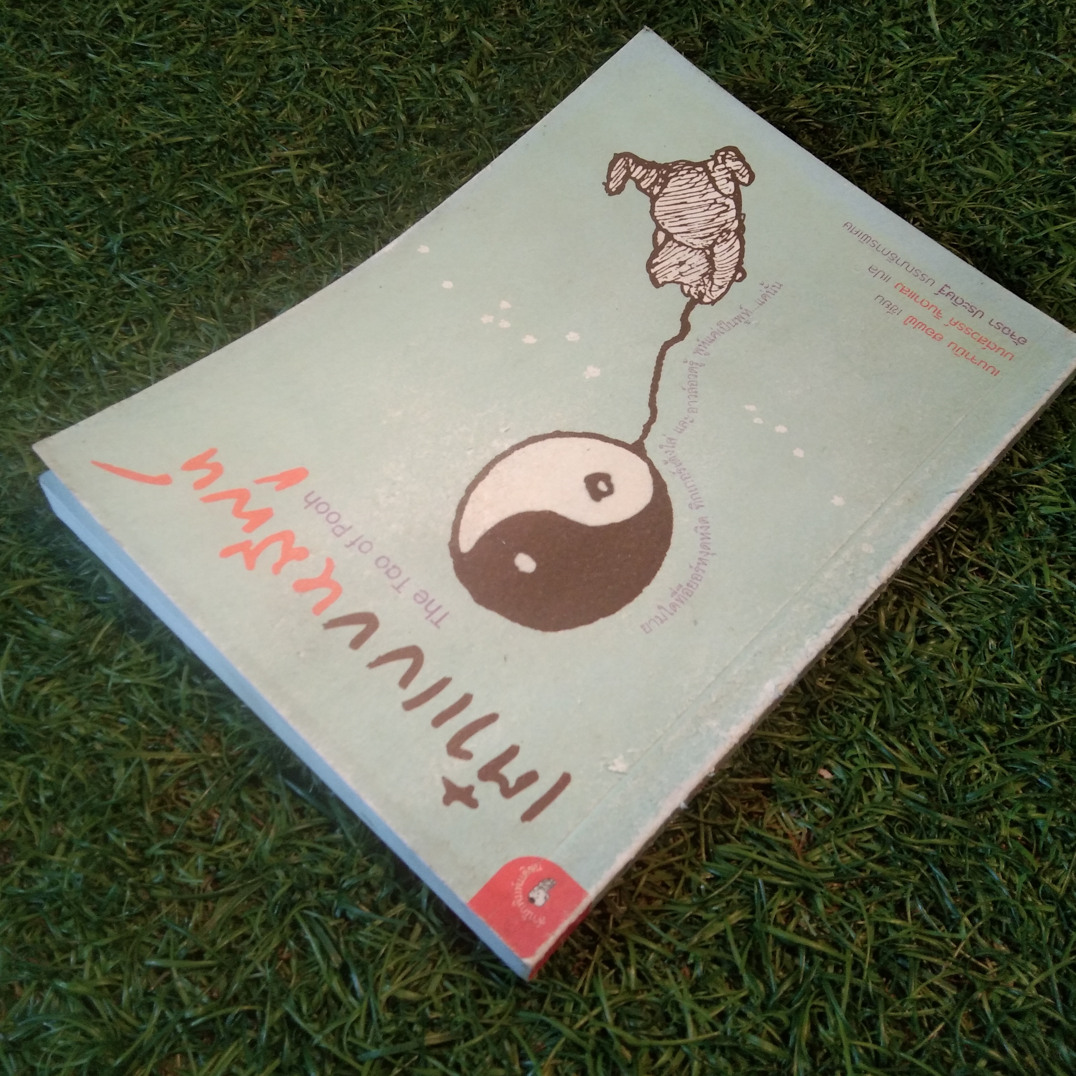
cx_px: 454
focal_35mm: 36
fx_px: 1266
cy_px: 529
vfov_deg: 46.0
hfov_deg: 45.9
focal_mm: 3.65
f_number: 2.2
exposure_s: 1/25
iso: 441
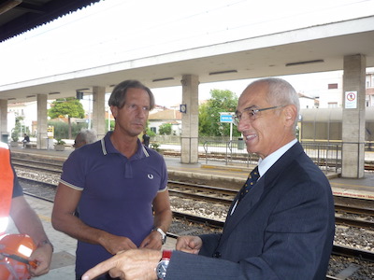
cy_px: 140
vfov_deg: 42.9
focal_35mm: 33
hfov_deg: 55.4
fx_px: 357
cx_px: 187
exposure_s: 1/160
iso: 100
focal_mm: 5.5
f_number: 2.8
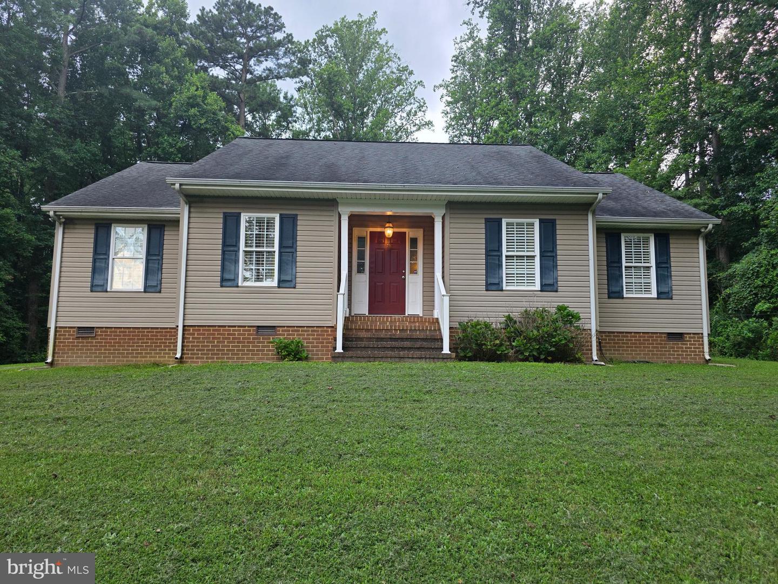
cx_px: 389
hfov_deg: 73.9
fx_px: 517
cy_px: 292
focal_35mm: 23
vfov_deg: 58.9
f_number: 1.7
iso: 50
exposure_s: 1/180
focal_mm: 6.3
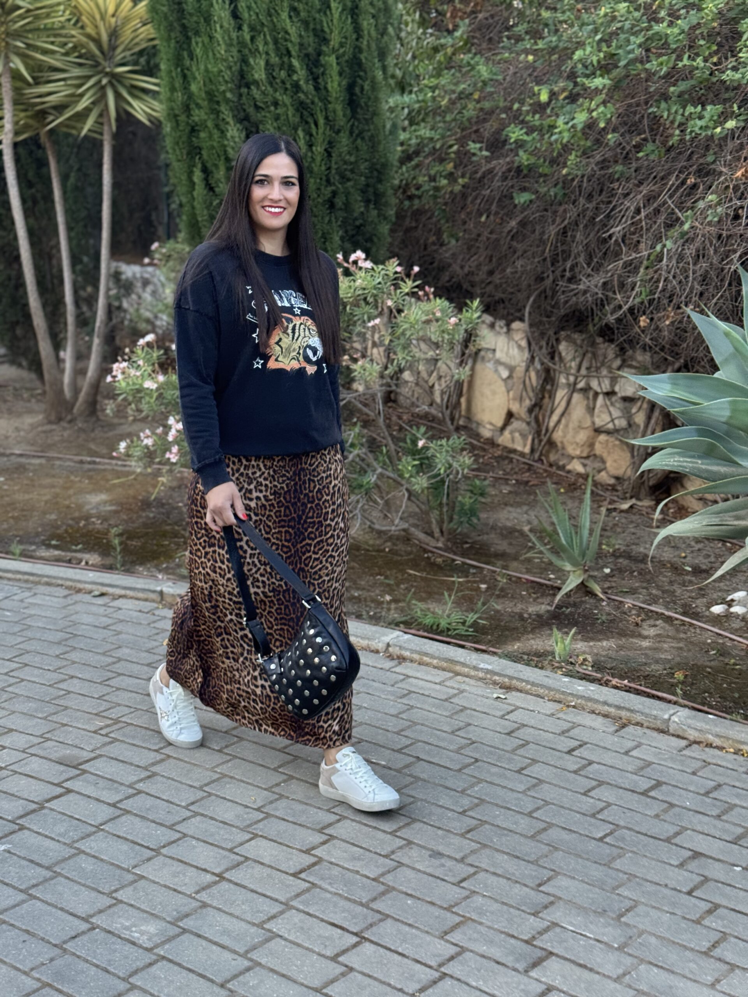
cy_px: 498
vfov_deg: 39.7
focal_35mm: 48
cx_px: 374
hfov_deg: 30.3
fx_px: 1383
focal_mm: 6.76
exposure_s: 1/160
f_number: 1.78
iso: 64
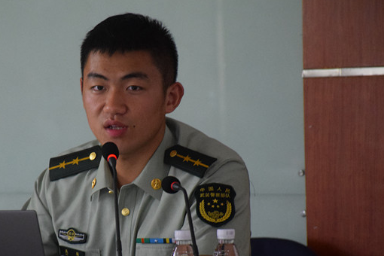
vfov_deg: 4.8
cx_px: 122
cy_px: 160
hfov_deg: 7.2
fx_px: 3061
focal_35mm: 287
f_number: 5.6
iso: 3200
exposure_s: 1/160
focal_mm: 122
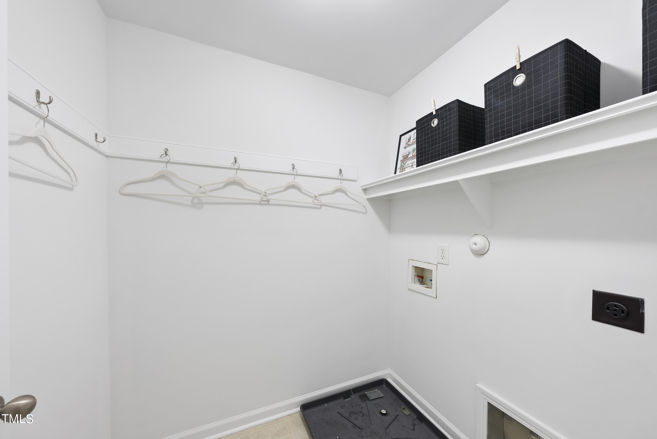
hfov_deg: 112.6
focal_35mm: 12
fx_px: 219
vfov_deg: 90.1
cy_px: 220
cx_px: 328
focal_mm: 12
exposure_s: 1.3
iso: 400
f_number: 7.1
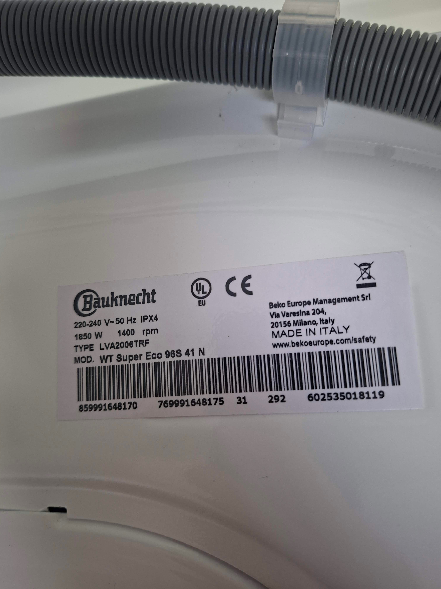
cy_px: 294
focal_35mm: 23
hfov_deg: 58.9
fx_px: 391
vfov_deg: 73.9
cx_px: 220
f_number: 1.8
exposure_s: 1/33
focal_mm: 5.54
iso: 250
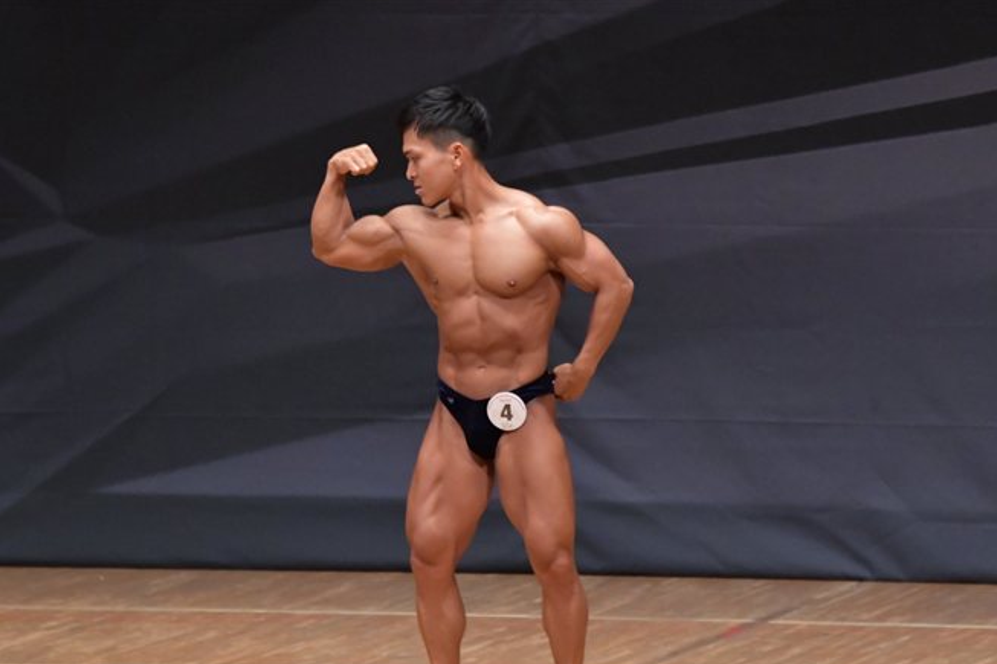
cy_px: 392
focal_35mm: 338
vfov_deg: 4.1
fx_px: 9358
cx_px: 468
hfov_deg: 6.1
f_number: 5.6
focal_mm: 190
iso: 6400
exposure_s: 1/400
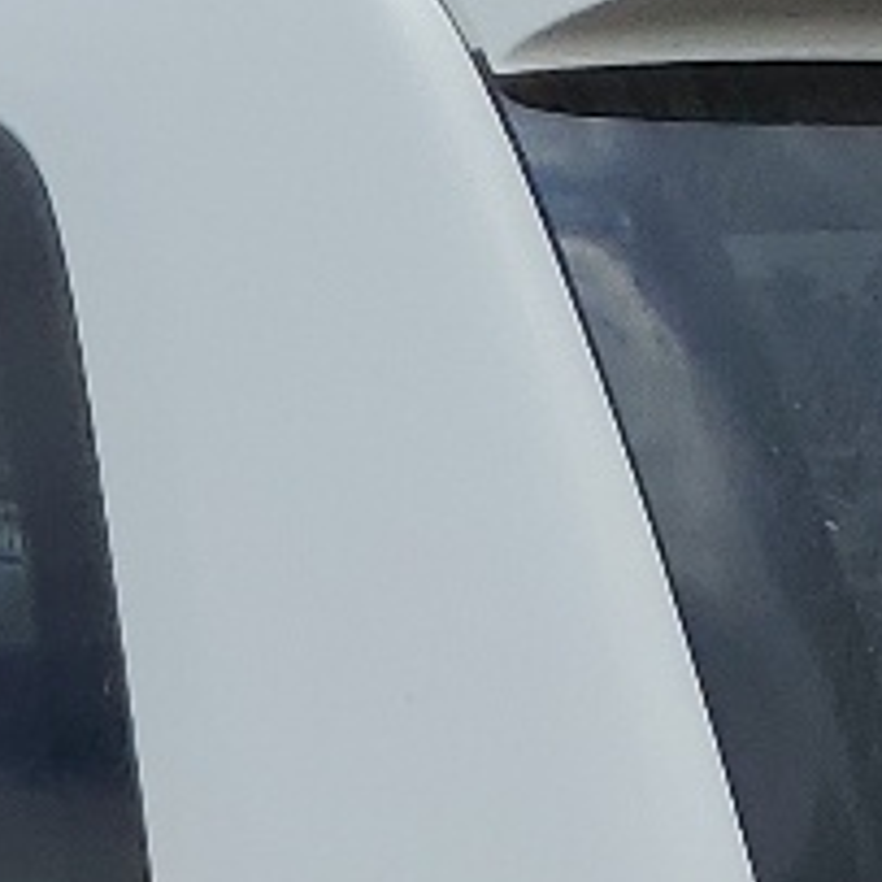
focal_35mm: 181
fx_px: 5218
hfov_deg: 9.3
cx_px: -626
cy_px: 1973
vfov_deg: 8.9
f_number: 1.5
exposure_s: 1/3333
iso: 50
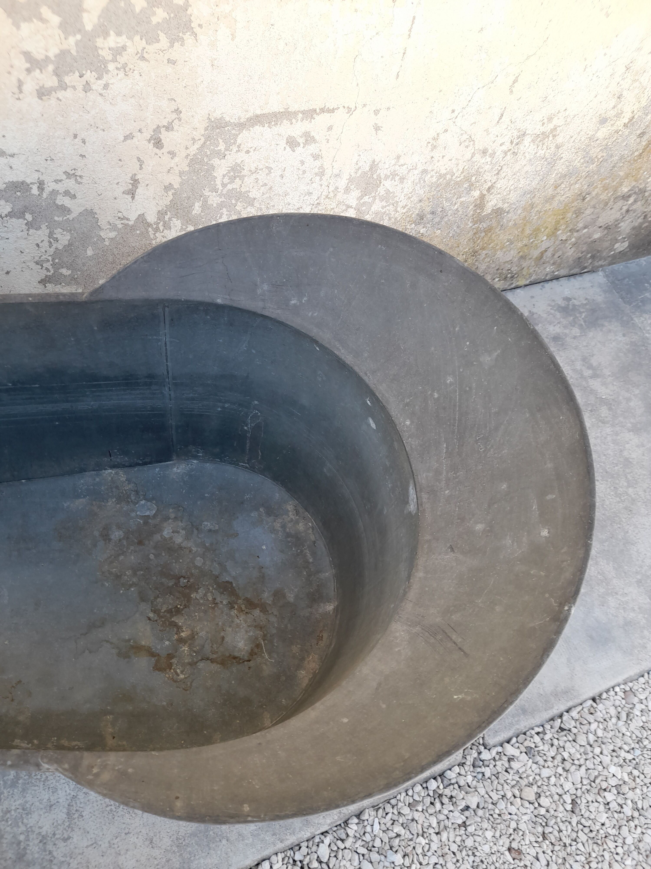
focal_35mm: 25
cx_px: 326
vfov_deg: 69.4
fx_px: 627
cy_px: 434
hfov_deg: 54.9
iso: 20
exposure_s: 1/100
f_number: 2
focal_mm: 4.6
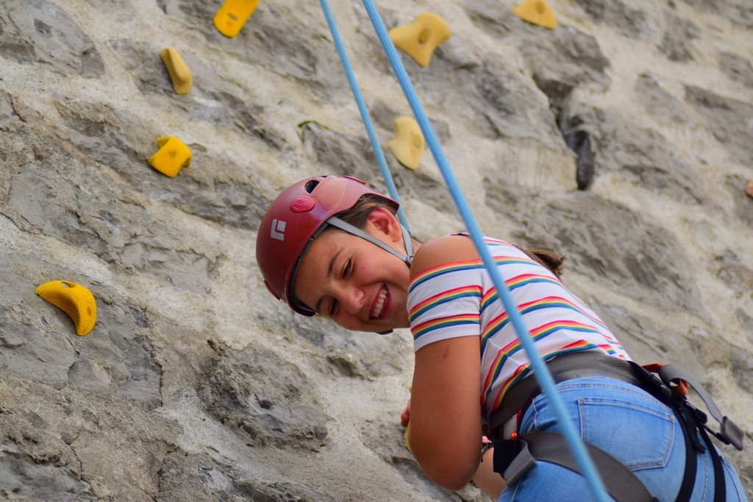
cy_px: 251
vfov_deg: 8.3
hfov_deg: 12.5
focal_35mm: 165
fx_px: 3451
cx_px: 376
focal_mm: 110
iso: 250
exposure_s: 1/1000
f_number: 4
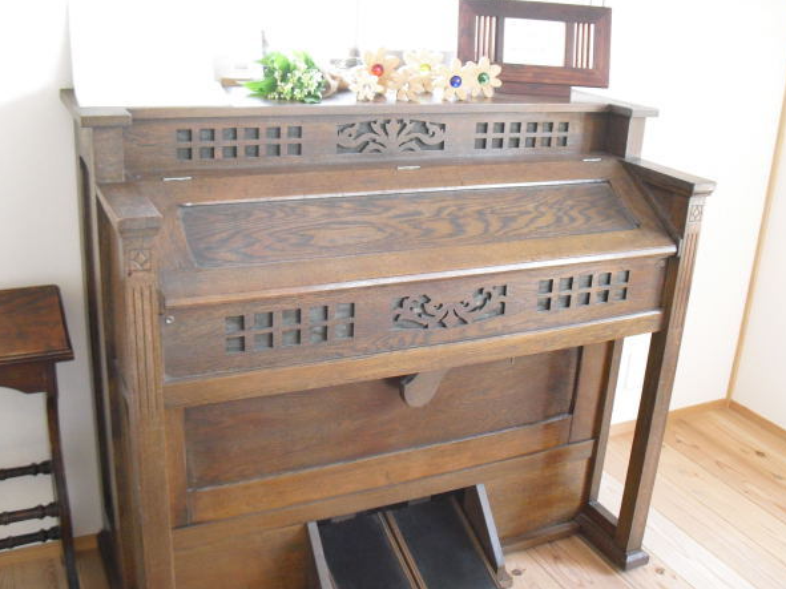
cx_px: 399
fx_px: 885
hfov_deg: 47.9
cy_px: 303
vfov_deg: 36.8
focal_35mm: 39
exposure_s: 1/60
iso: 400
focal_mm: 6.3
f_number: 3.1
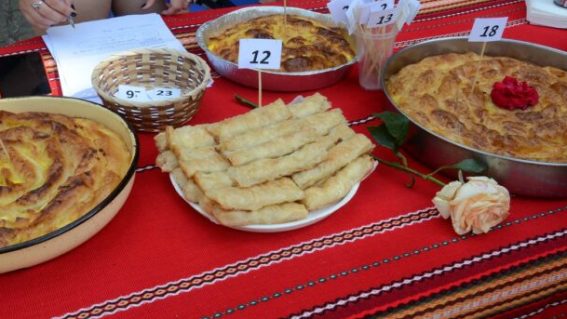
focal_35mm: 43
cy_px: 106
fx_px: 647
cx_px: 258
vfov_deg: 27.6
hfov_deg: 47.3
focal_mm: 24
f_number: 11
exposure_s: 1/500
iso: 800
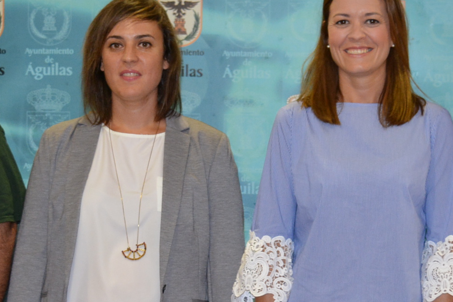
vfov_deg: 11.5
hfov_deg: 17.2
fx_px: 1498
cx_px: 257
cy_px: 168
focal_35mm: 119
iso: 800
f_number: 4
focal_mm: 26
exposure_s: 1/60
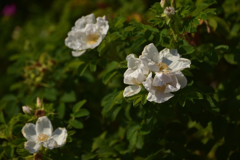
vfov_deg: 13.0
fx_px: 700
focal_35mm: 105
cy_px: 80
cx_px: 120
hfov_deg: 19.5
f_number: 4
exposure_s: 1/1000
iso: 100
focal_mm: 70
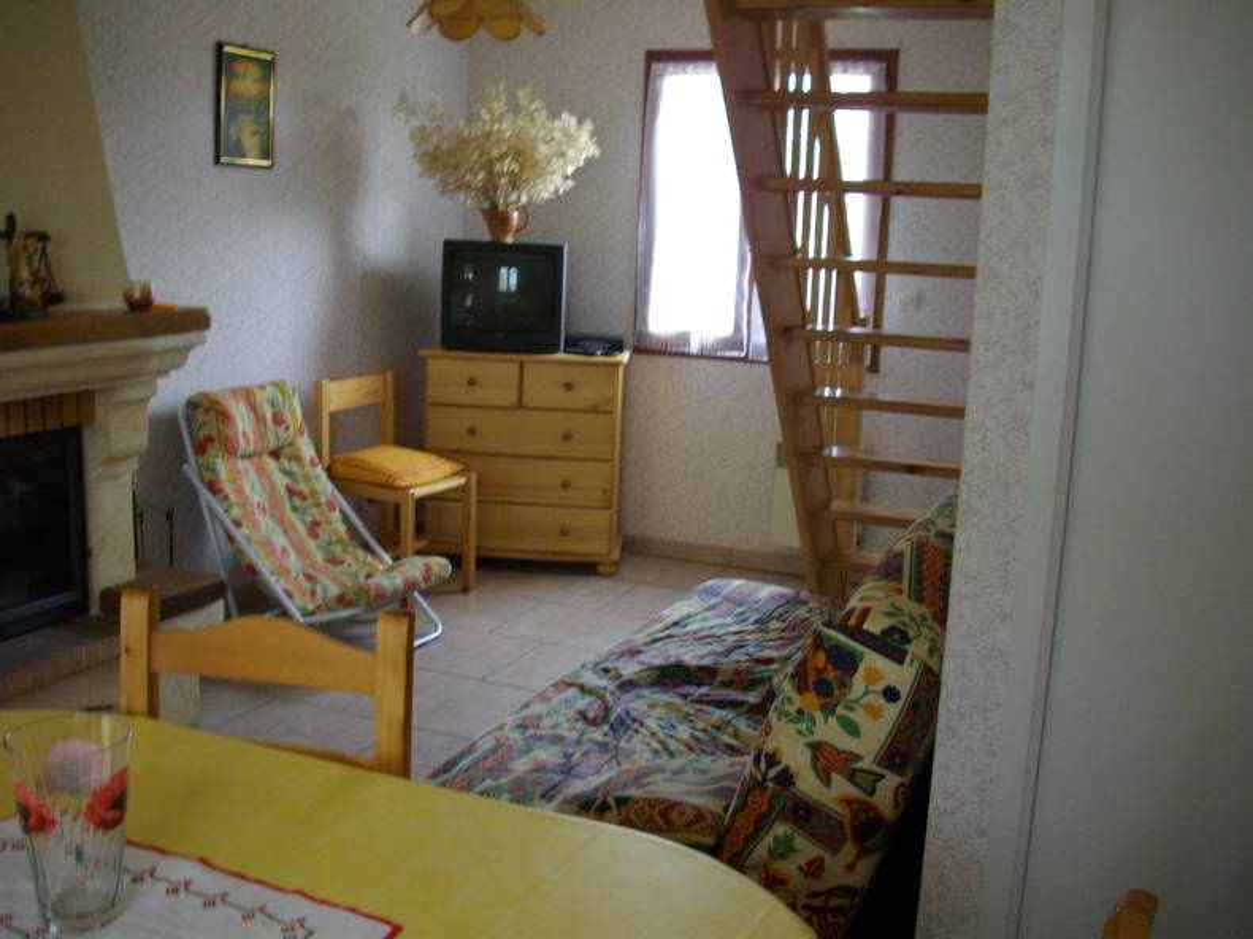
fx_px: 1339
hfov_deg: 50.2
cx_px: 626
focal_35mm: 37
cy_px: 470
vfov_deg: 38.6
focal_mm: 6.2
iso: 239
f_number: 2.8
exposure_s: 1/50
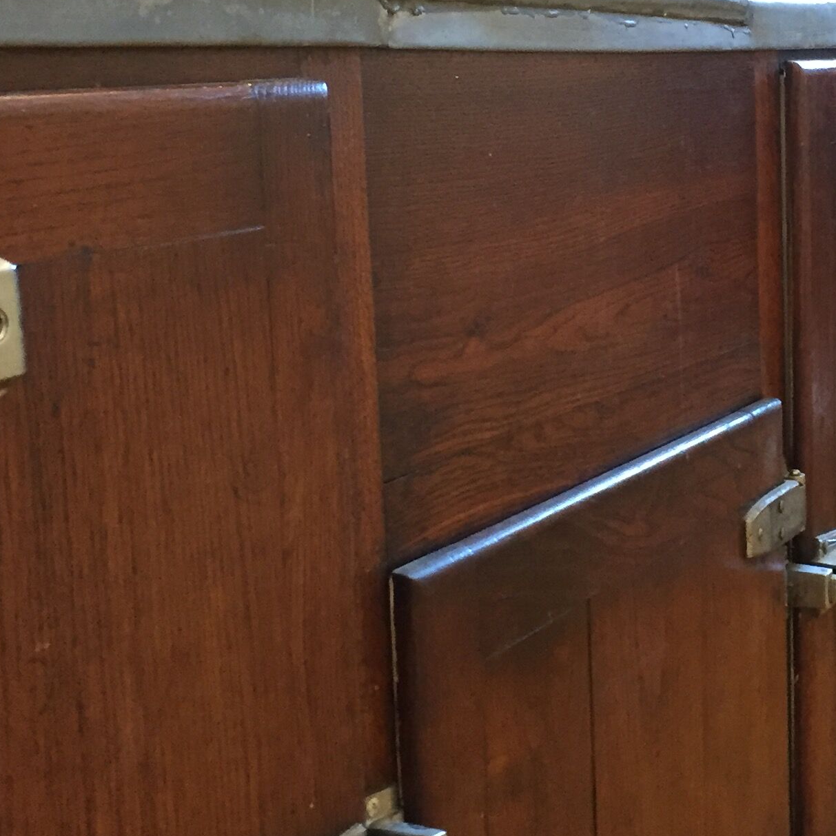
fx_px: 1885
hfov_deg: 24.6
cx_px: 678
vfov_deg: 25.0
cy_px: 349
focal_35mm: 69
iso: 250
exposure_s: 1/33
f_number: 2.2
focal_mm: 4.15
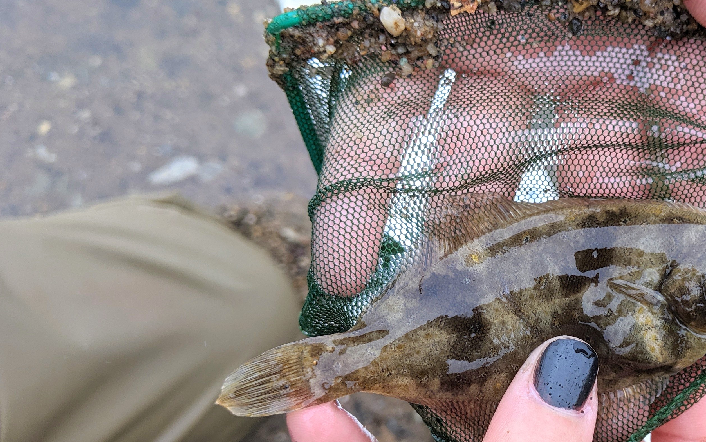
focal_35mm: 46
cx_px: 535
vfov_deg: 27.9
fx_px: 885
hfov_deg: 42.1
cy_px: 285
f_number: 1.8
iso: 53
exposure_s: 1/305
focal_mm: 4.44
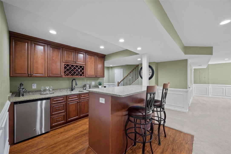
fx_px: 90
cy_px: 77
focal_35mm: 14
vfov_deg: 81.2
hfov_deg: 104.2
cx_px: 116
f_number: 8
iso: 400
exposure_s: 1.6
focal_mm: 14
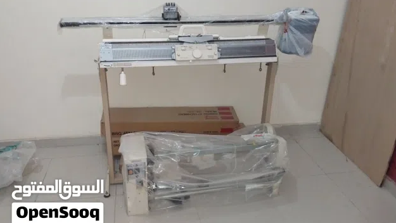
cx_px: 199
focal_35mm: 29
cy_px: 88
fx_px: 305
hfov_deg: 66.0
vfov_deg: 40.0
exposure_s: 1/33
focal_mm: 4
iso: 320
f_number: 1.8
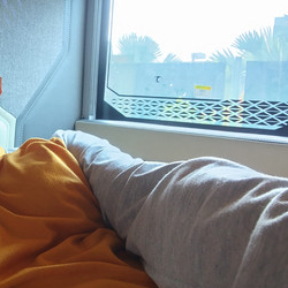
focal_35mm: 46
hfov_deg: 35.0
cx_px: 38
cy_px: 102
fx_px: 433
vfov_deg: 36.5
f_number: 2
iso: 250
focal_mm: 2.79
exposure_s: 1/33.3
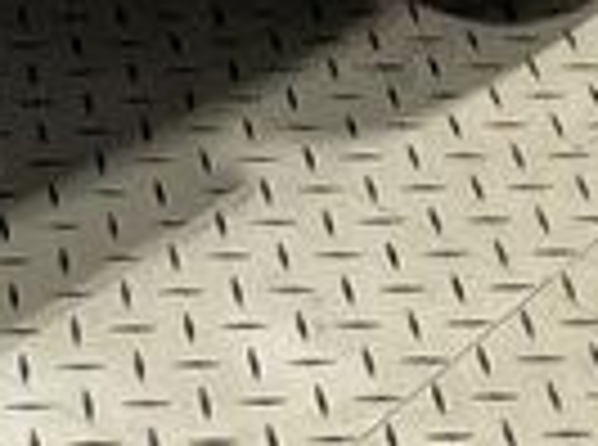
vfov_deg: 6.3
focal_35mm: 210
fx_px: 3618
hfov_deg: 9.3
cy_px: -978
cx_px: -130
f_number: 1.8
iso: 100
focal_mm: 3
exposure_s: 1/60
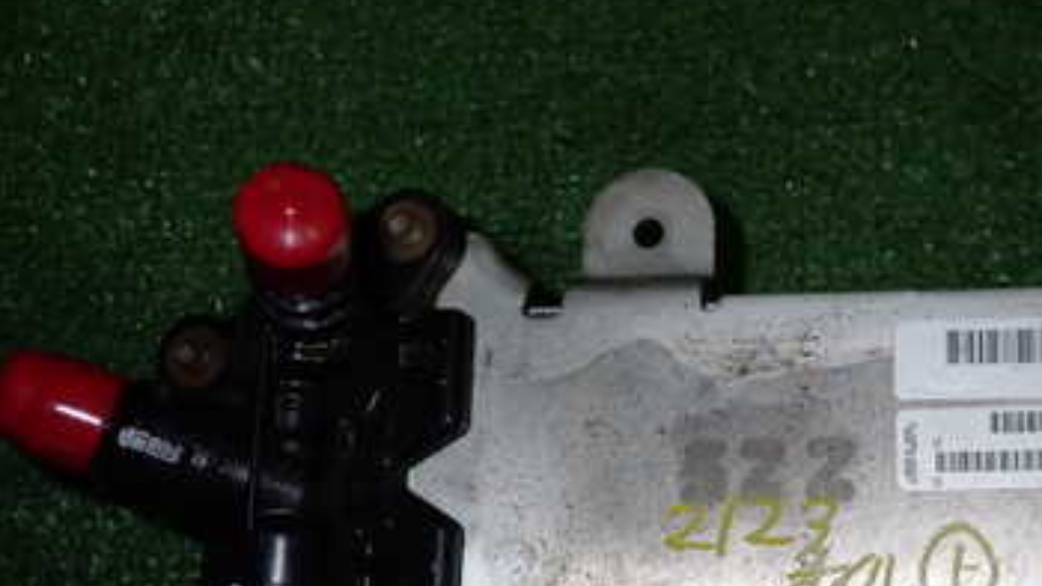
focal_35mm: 56
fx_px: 1547
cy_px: 437
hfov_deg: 36.3
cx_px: 792
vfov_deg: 21.3
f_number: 6.3
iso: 200
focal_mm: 5.4
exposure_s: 1/30
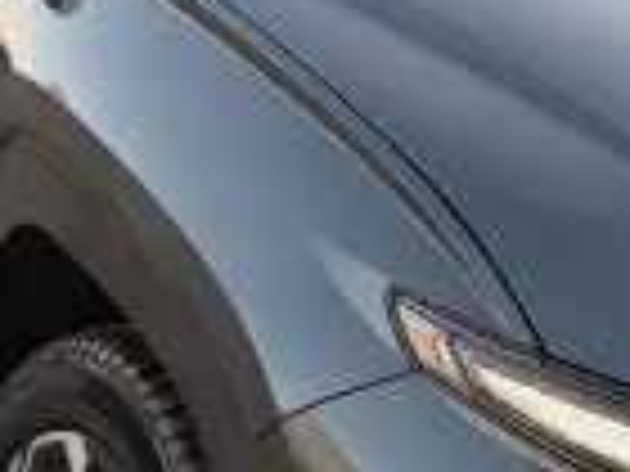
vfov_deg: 21.9
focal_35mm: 67
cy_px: 220
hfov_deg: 28.9
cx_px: 270
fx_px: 1219
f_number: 1.6
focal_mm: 5.96
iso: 125
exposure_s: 1/120
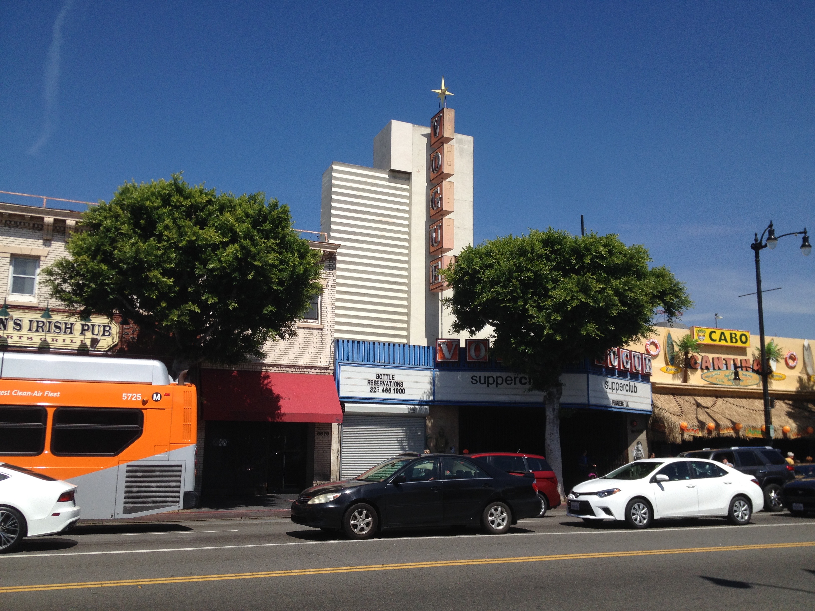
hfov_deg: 52.6
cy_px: 306
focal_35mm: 35
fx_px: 824
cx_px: 408
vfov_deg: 40.7
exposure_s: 1/2632
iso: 50
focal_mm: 4.28
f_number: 2.4
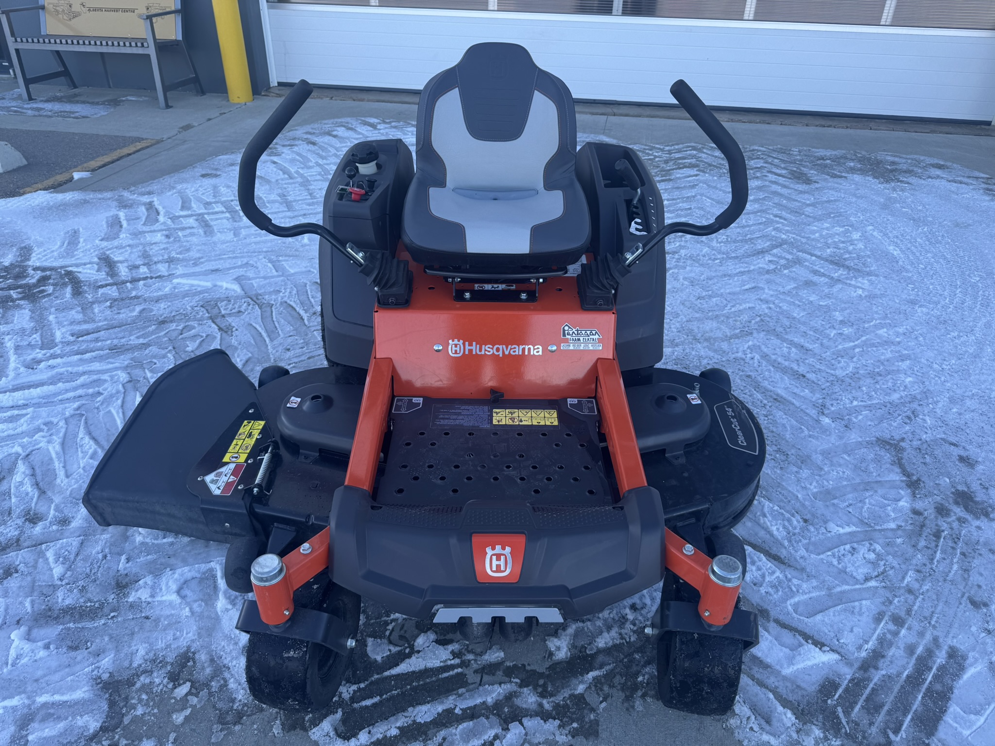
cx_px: 498
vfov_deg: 56.8
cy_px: 373
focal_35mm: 24
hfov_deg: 71.6
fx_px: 690
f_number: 1.78
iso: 80
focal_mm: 6.76
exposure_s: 1/567
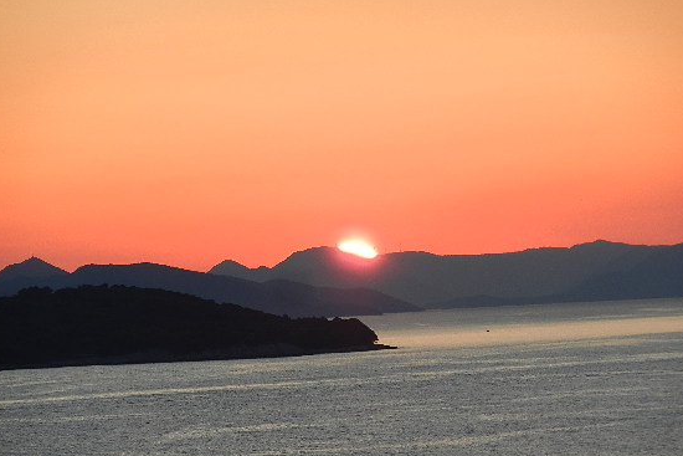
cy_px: 273
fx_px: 5788
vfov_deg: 4.5
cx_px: 344
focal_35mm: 305
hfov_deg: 6.8
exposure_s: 1/200
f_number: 5.3
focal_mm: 45.3
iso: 160
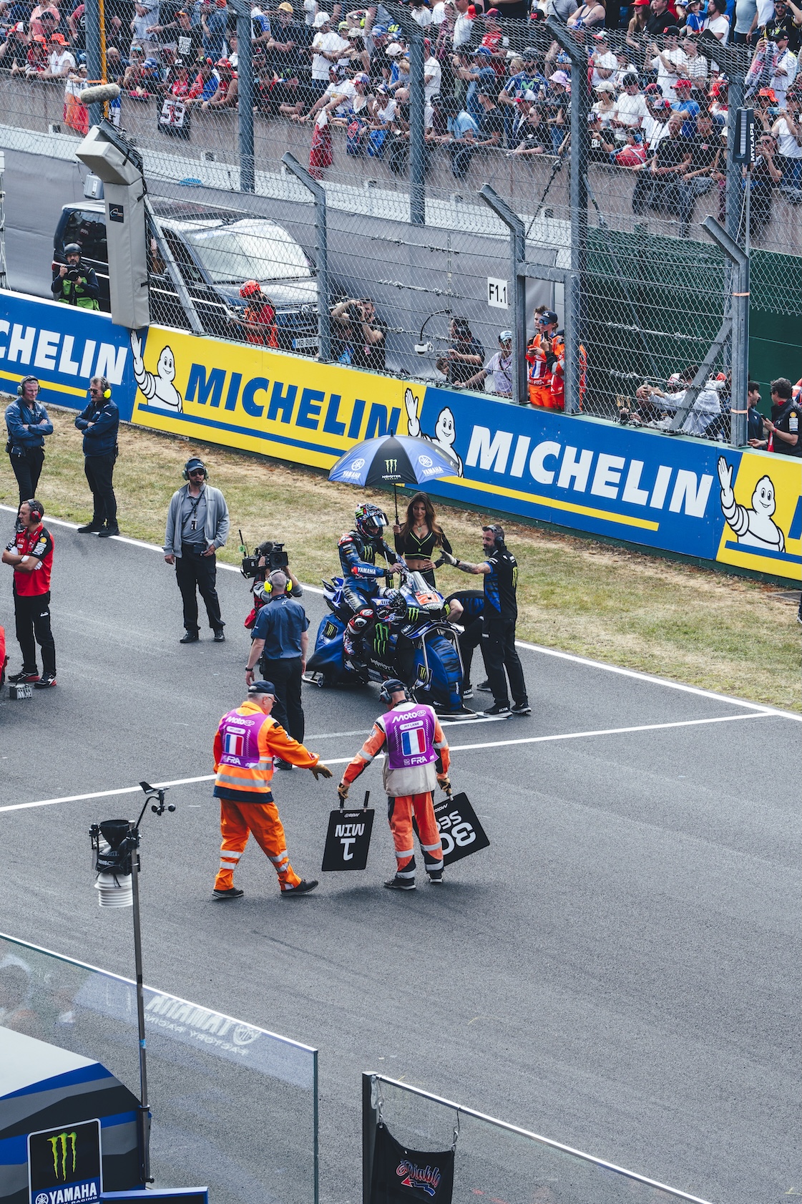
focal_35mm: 200
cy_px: 602
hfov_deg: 6.9
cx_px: 401
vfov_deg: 10.3
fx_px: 6684
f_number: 13
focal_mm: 200
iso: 500
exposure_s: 1/200
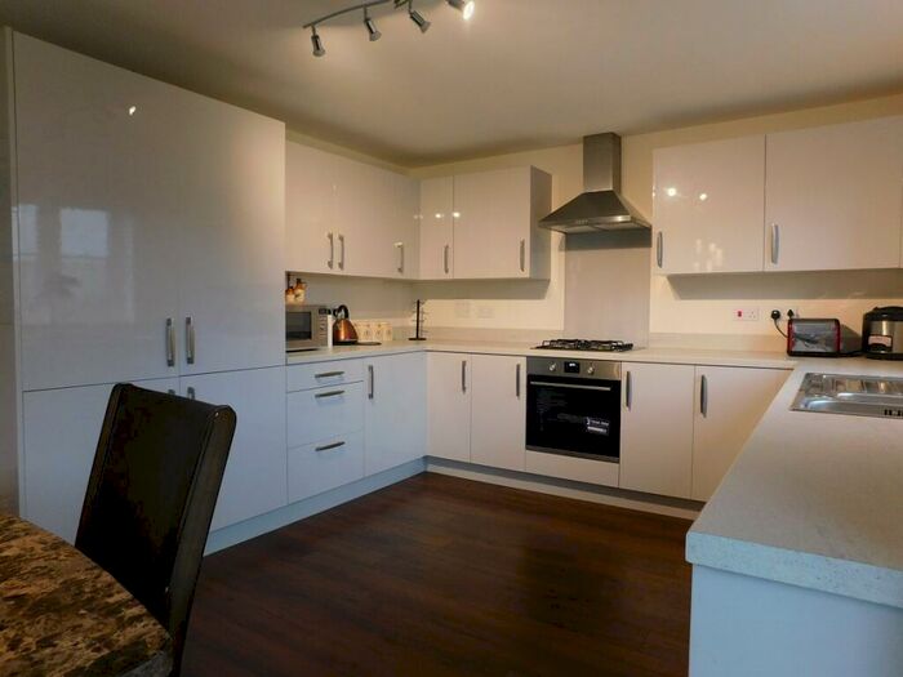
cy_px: 338
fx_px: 600
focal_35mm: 23
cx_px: 452
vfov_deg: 58.9
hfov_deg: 73.9
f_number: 3
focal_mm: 4
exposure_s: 1/30
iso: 220
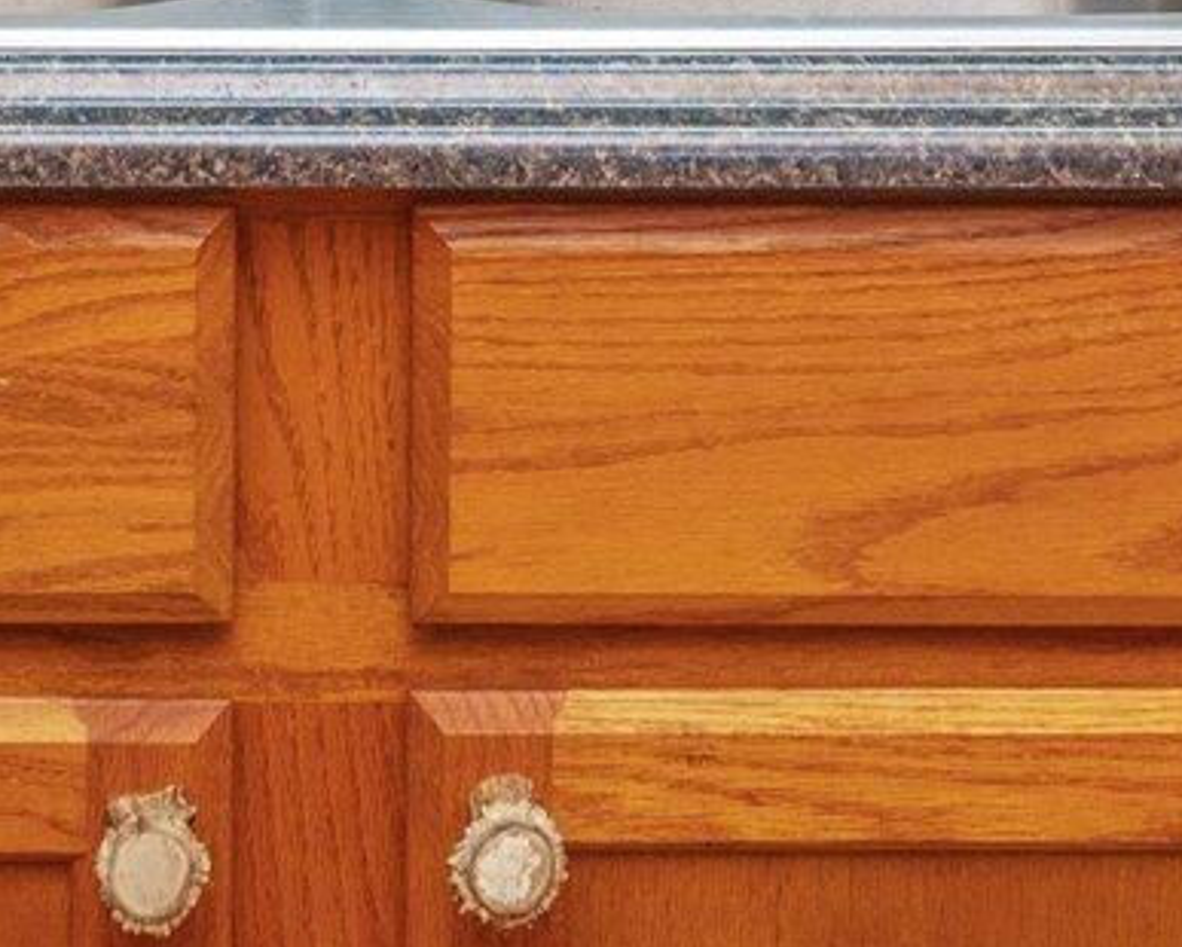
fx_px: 4252
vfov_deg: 11.3
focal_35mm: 121
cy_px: -1066
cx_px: 238
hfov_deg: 15.7
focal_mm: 24.5
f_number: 9
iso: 1000
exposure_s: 1/60
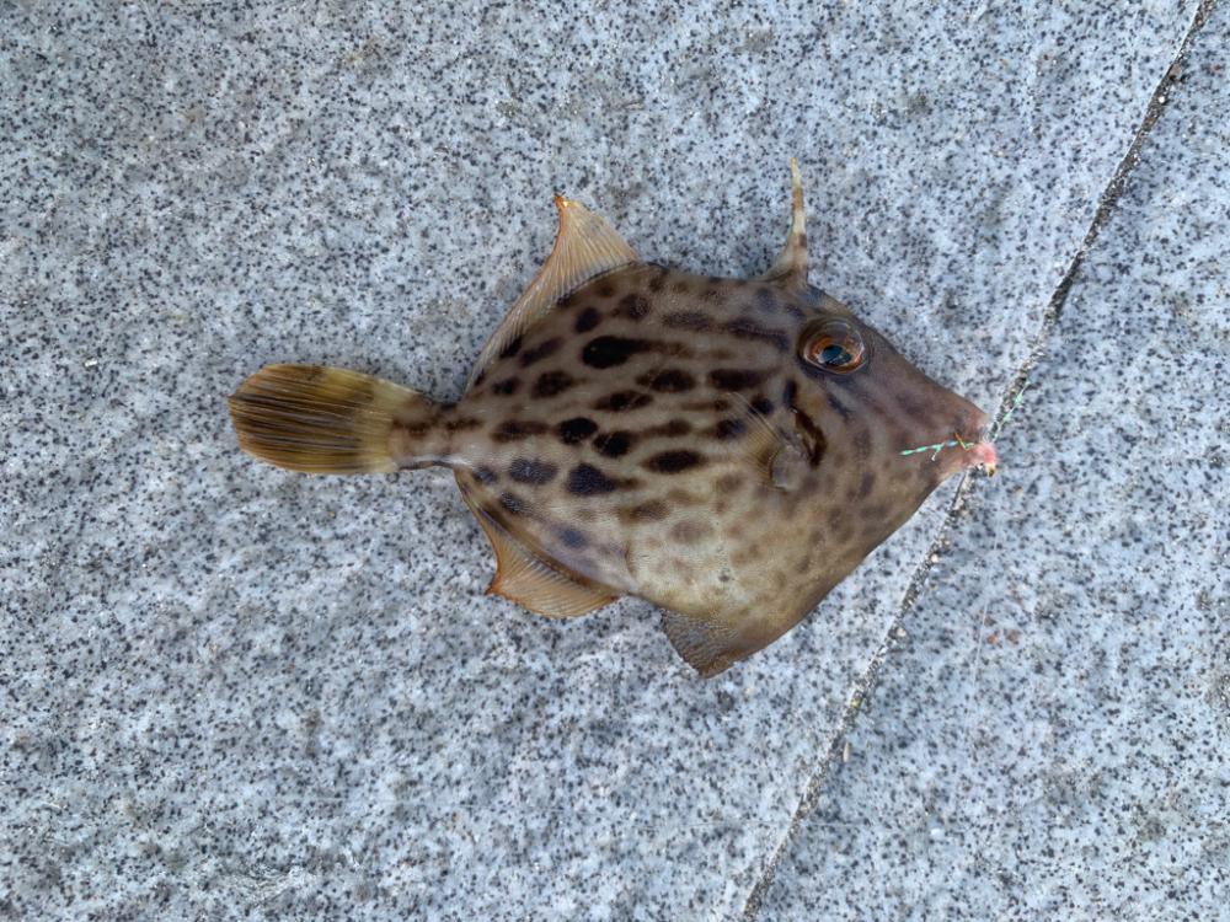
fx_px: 924
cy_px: 461
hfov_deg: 67.3
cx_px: 615
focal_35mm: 26
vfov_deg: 53.1
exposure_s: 1/164
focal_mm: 4.25
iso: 25
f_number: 1.8
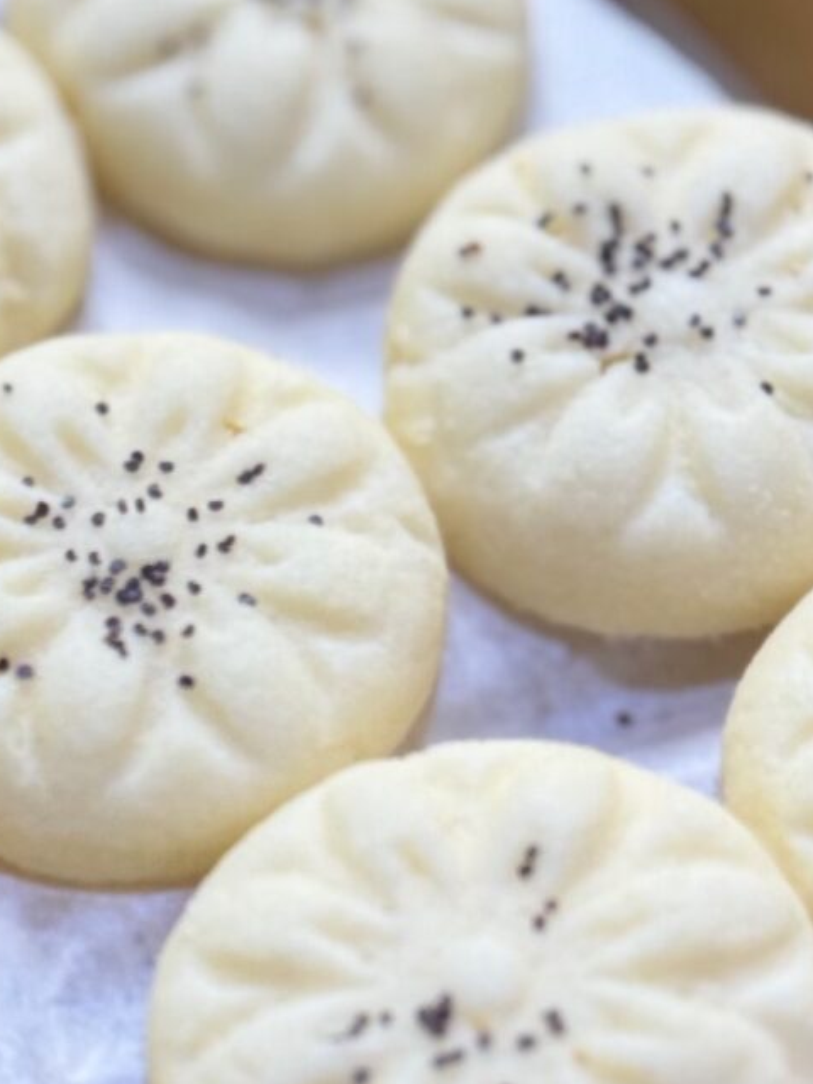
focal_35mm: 96
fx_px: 3006
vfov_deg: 20.1
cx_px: 193
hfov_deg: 15.3
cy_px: 921
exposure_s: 1/118
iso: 125
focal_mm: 6.76
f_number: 1.78
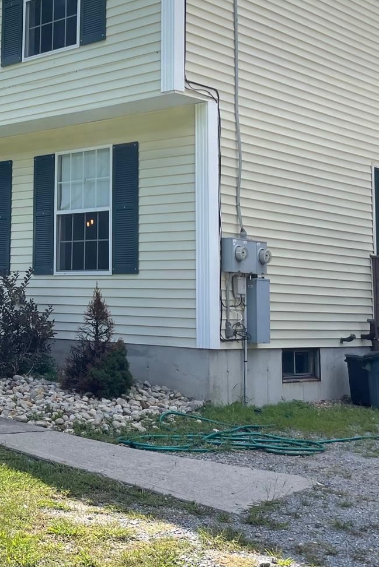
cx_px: -47
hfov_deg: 22.7
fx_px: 884
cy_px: 187
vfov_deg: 35.3
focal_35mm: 56
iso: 32
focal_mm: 4.2
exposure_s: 1/1667
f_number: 1.6
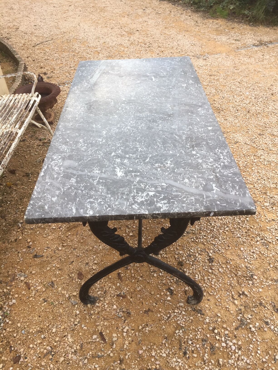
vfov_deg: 61.7
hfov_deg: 48.2
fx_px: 311
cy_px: 185
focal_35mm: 29
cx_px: 139
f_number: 2.2
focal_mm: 4.15
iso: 32
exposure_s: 1/113
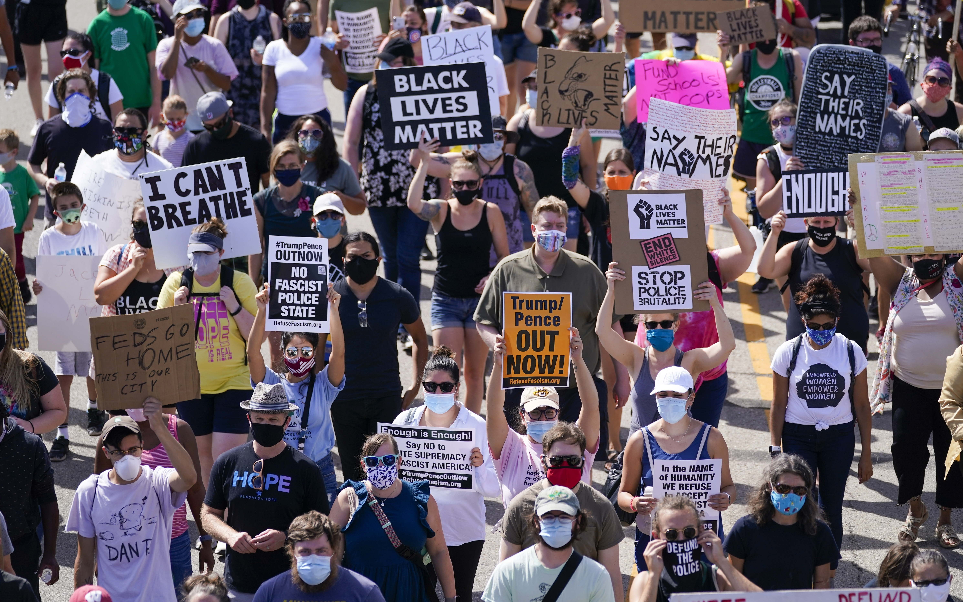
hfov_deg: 11.3
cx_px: 481
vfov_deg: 7.1
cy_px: 295
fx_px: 4882
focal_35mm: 186
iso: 200
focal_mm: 182
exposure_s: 1/1600
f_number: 4
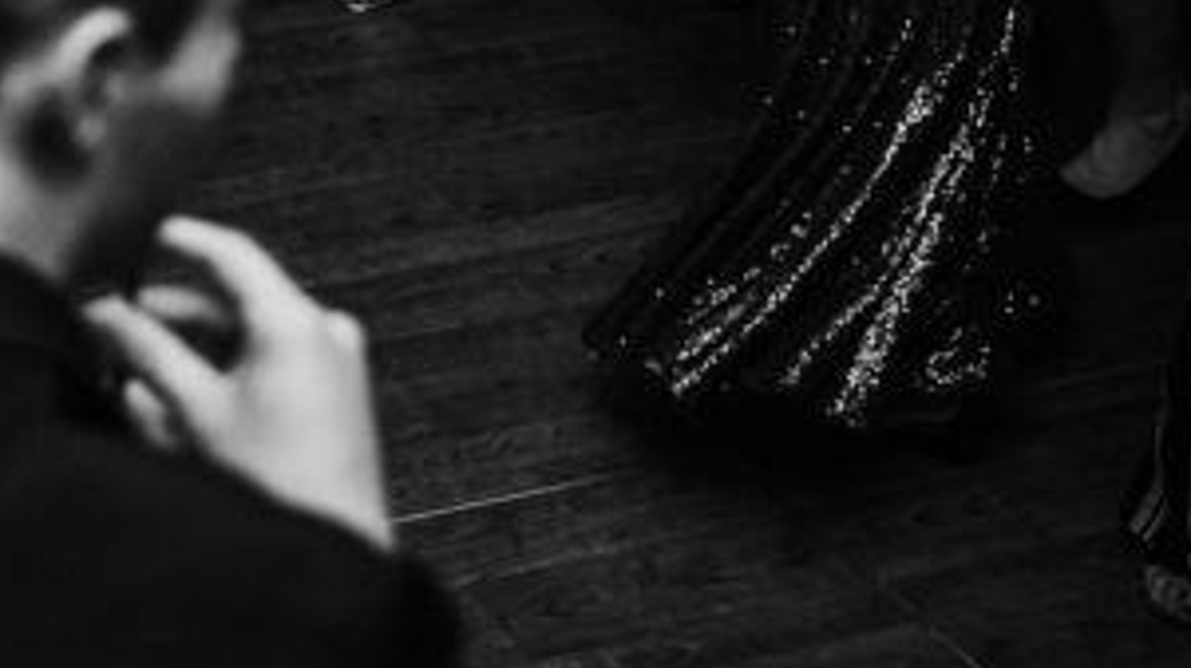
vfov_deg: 9.2
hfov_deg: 16.2
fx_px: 3946
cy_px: -530
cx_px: -368
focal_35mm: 125
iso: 500
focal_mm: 35
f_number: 2
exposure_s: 1/640
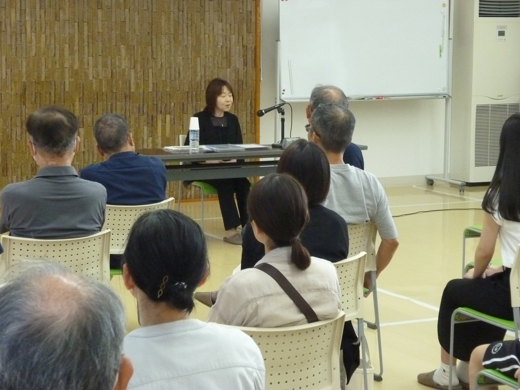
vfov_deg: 16.2
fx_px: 1367
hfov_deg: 21.5
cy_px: 195
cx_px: 260
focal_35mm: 91
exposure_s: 1/50
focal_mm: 16.4
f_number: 5.1
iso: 800
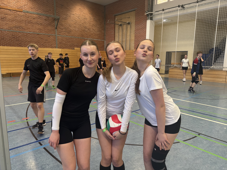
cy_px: 85
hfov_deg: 71.6
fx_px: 157
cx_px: 114
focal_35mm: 24
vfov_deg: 56.8
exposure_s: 1/100
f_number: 1.78
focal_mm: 6.76
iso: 160
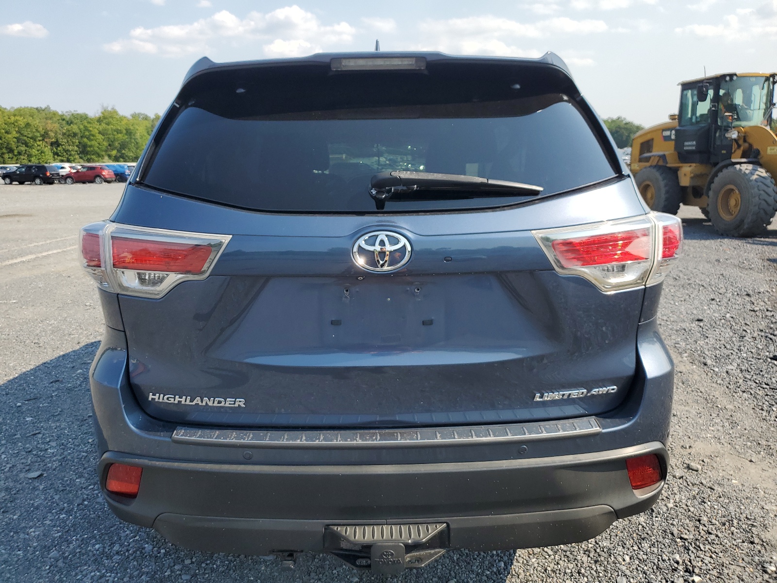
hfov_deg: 67.3
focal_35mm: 26
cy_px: 292
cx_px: 388
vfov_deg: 53.1
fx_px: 584
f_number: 1.5
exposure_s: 1/2000
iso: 50
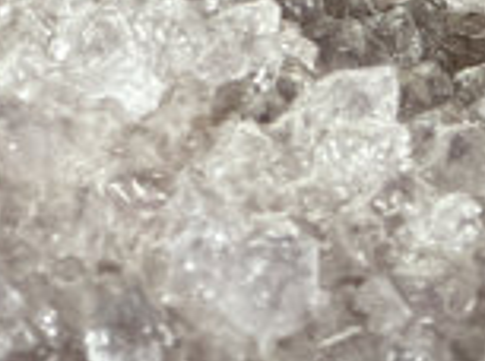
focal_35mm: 309
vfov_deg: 4.8
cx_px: 365
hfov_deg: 6.4
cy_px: -179
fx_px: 4319
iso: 400
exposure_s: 1/33
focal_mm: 9
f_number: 2.8
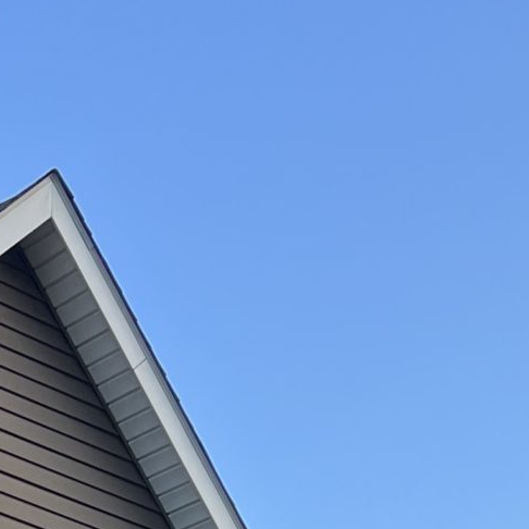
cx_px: -12
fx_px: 2092
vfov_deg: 11.9
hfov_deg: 14.2
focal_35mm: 121
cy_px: 1228
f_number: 1.6
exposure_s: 1/457
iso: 50
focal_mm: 5.1
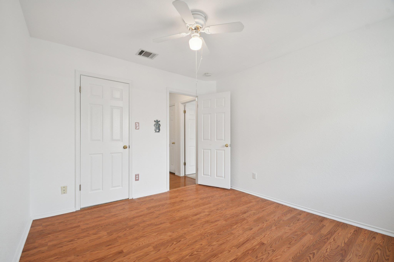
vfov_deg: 77.3
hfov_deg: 100.4
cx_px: 197
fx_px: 164
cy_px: 131
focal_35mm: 15
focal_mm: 10
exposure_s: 1/15
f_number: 8
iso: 400
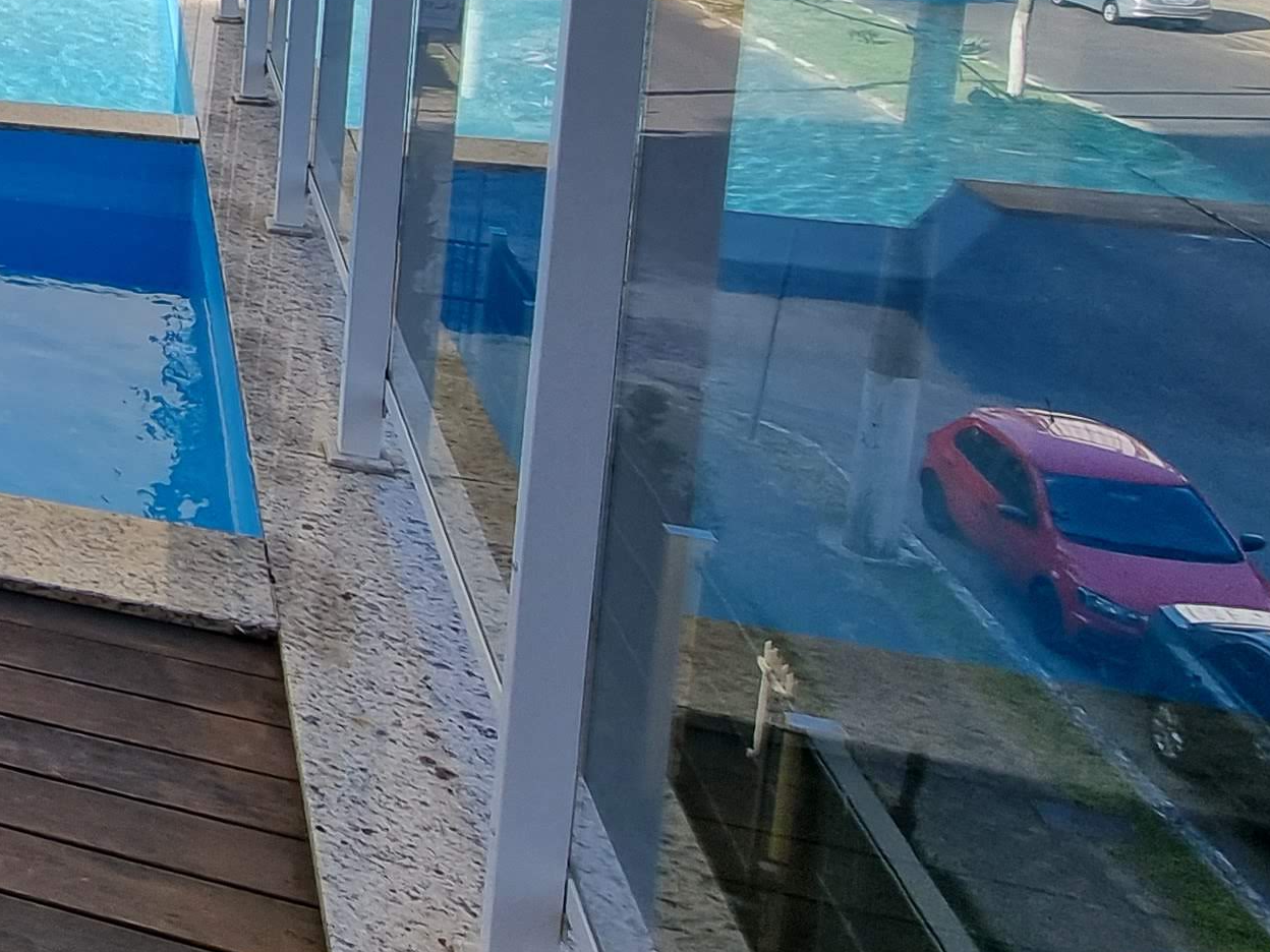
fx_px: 1541
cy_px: -88
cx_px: -721
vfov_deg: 30.8
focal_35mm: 42
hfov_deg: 27.2
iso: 50
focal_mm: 2.2
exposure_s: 1/1010
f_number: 2.2
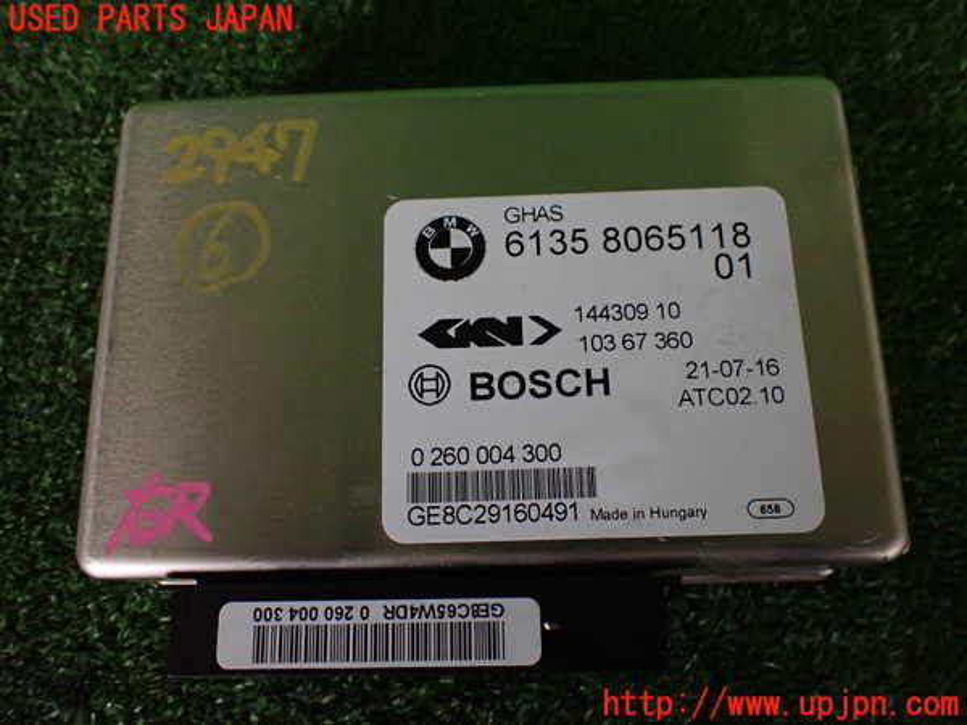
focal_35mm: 30
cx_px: 484
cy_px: 362
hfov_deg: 60.0
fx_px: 838
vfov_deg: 46.8
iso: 800
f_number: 2.3
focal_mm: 5.4
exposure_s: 1/100
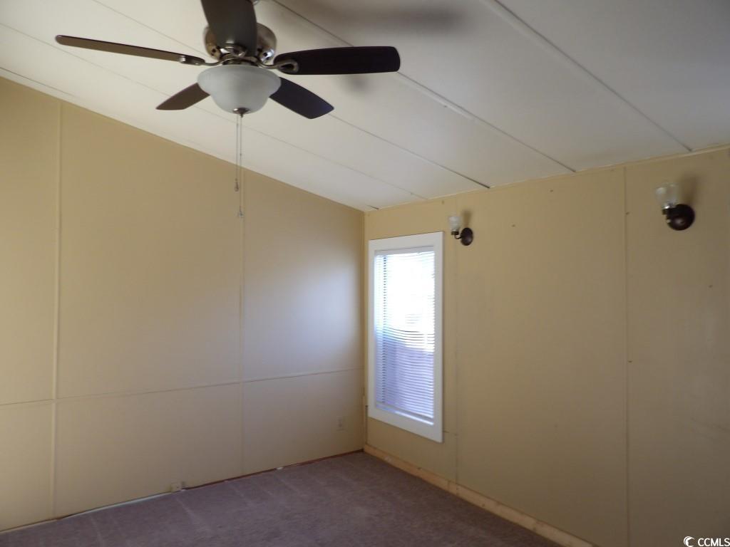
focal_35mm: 24
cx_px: 365
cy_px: 274
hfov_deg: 71.6
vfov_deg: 56.8
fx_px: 506
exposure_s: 1/33
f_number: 3.2
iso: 120
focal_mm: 4.3
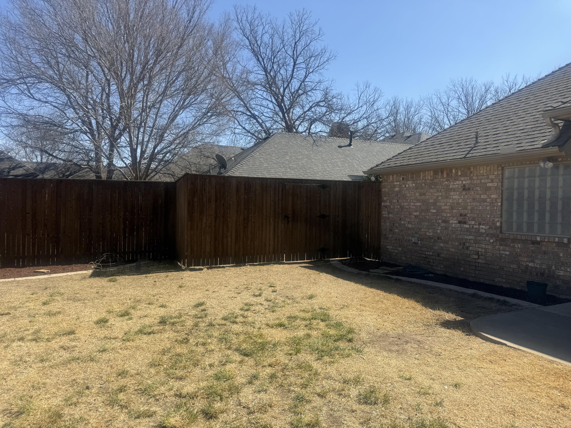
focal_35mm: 24
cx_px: 286
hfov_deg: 71.6
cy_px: 214
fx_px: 396
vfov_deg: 56.8
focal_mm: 6.76
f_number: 1.78
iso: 80
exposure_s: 1/3584
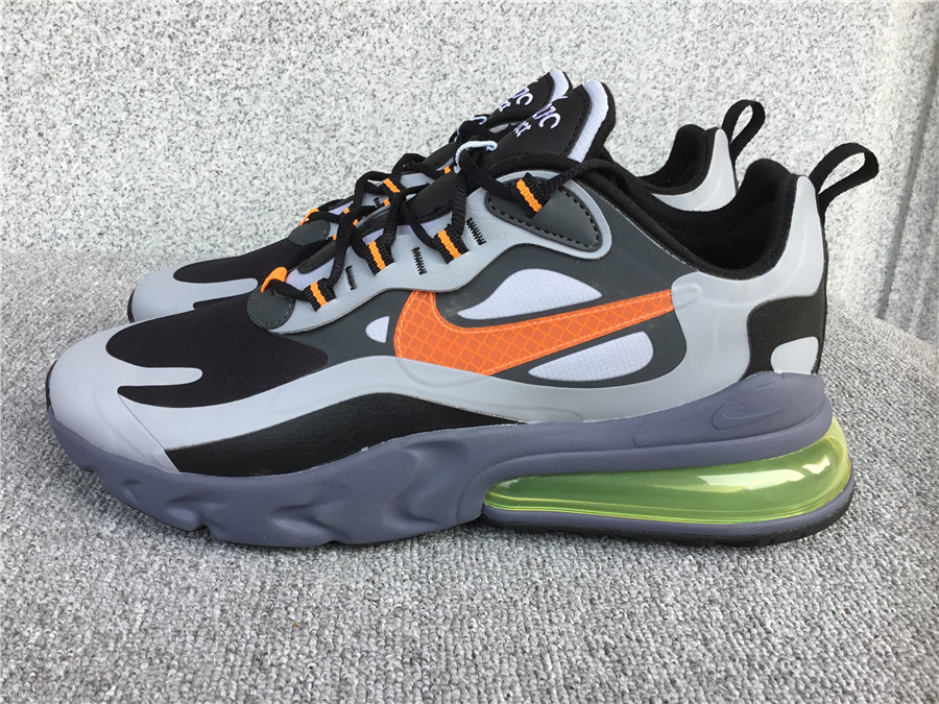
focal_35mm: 31
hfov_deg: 58.4
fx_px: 841
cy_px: 352
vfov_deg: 45.4
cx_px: 470
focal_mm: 3.3
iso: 25
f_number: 2.4
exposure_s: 1/175
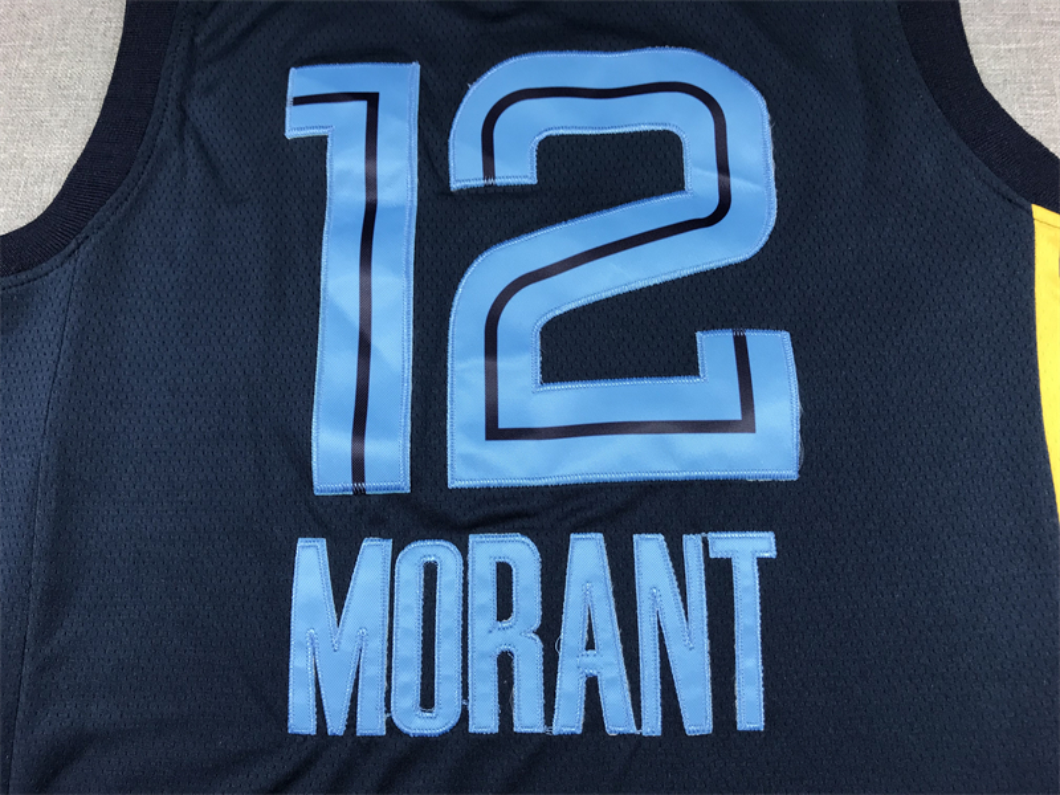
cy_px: 398
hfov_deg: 63.4
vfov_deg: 49.7
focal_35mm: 28
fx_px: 857
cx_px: 530
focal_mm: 3.99
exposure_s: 1/50
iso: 32
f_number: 1.8
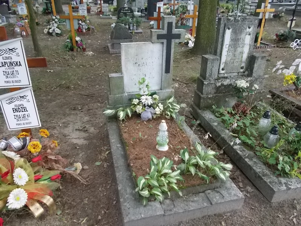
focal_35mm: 26
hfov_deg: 67.3
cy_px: 113
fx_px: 226
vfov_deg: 53.1
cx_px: 150
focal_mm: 4.6
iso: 400
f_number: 3.2
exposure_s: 1/100
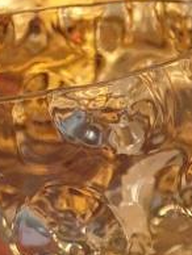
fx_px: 1011
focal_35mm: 137
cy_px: 427
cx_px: 487
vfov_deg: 13.2
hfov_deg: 9.5
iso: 320
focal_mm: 4.3
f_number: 2.4
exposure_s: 1/50
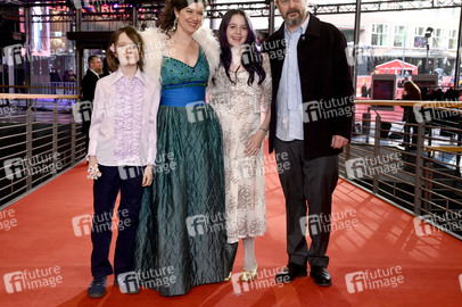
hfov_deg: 39.6
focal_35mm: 50
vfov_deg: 26.9
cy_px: 138
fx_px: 641
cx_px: 230
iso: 1600
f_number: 5.6
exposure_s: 1/250
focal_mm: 45
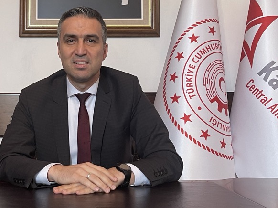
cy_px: 69
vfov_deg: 26.4
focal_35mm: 55
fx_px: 442
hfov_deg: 34.2
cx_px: 69
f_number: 1.6
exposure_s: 1/50
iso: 200
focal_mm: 5.1
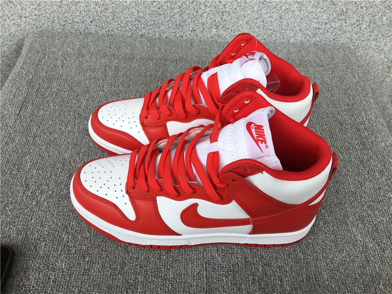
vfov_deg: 45.4
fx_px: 351
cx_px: 196
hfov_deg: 58.4
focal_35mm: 31
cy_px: 147
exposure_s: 1/209
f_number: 2.4
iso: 25
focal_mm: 3.3
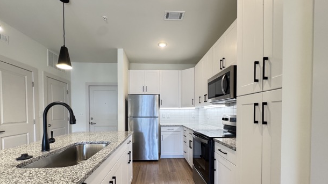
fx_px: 139
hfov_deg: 99.4
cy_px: 115
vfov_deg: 66.0
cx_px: 161
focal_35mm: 16
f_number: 2.2
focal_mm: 2.22
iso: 250
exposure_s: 1/120
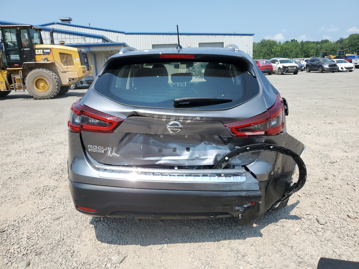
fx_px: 270
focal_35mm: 26
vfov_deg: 53.1
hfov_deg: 67.3
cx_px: 180
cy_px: 134
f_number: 1.5
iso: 50
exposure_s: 1/2500
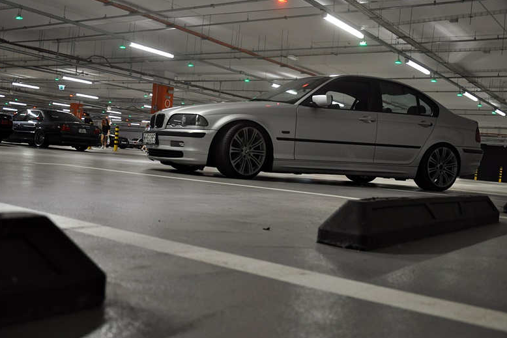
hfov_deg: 50.1
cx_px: 247
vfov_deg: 34.6
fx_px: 542
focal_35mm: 39
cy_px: 172
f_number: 4
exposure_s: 1/40
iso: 800
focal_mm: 25
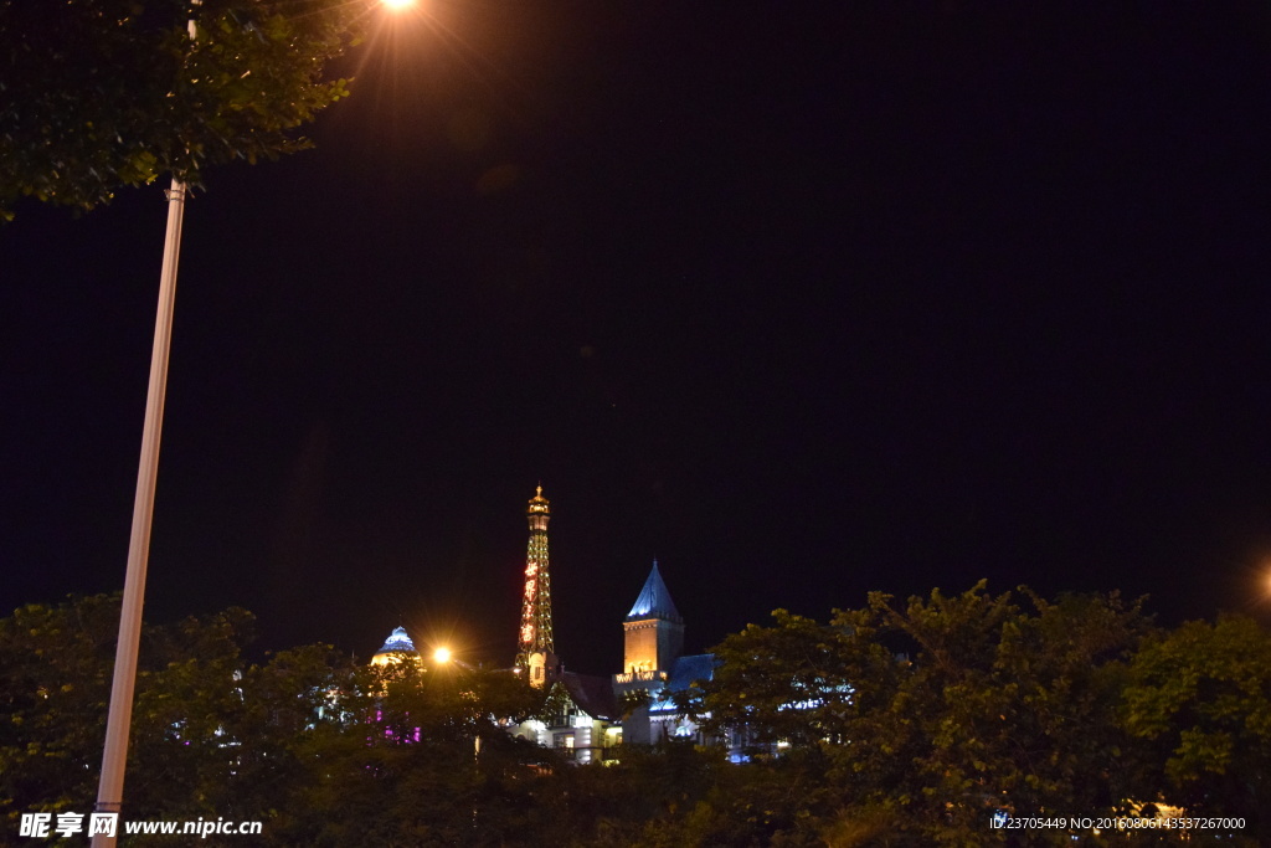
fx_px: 1483
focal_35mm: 42
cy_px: 424
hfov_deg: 46.4
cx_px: 636
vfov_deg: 31.9
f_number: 4
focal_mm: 28
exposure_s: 1/60
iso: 6400
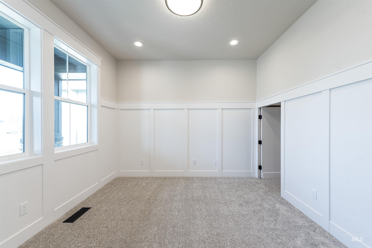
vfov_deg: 81.2
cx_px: 186
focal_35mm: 14
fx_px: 145
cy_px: 124
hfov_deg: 104.2
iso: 800
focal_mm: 14
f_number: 4.5
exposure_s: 1/100
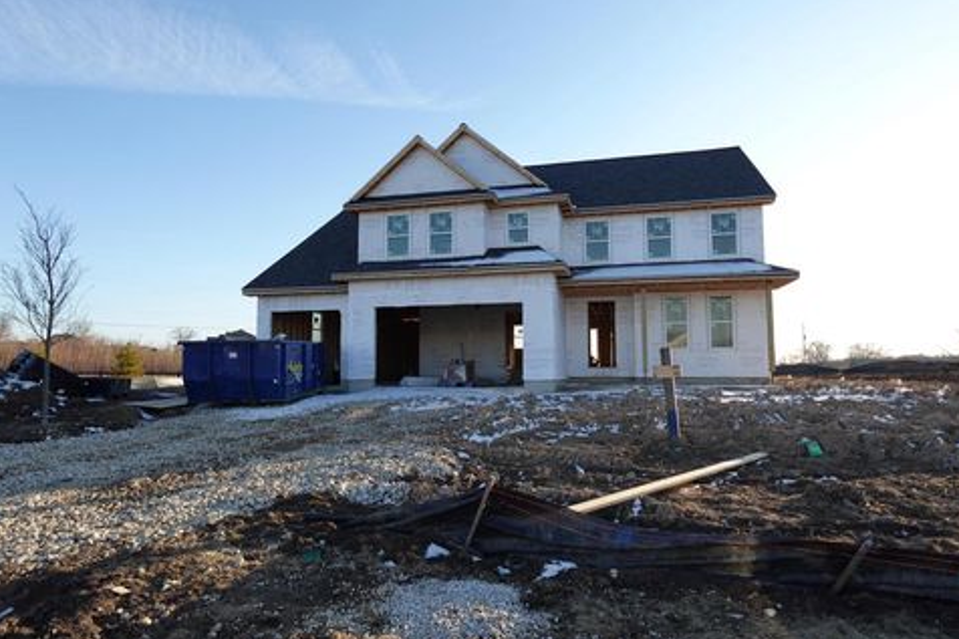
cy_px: 324
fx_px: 559
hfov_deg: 81.2
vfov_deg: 59.5
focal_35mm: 21
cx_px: 486
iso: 125
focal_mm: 7.6
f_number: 2
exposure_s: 1/1600
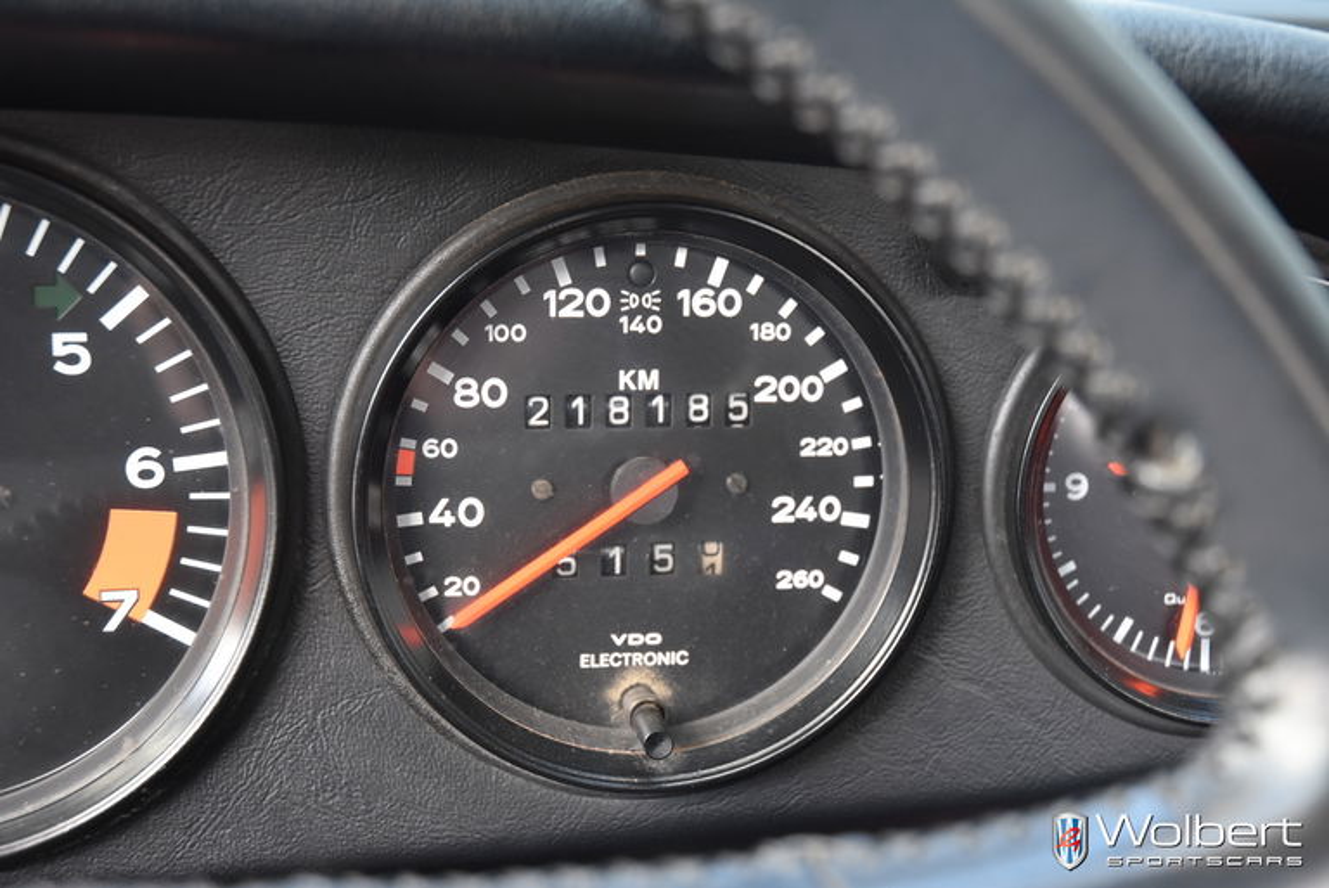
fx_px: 2438
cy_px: 444
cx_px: 664
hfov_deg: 30.5
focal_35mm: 66
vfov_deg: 20.6
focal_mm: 44
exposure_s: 1/80
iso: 800
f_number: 4.5
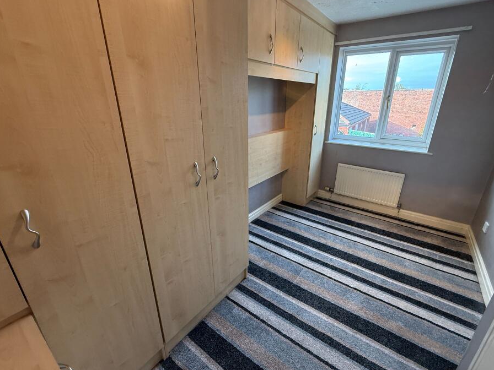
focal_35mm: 16
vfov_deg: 78.1
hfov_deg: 94.4
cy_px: 181
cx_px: 260
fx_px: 228
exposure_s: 1/100
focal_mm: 2.22
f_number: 2.2
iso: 250
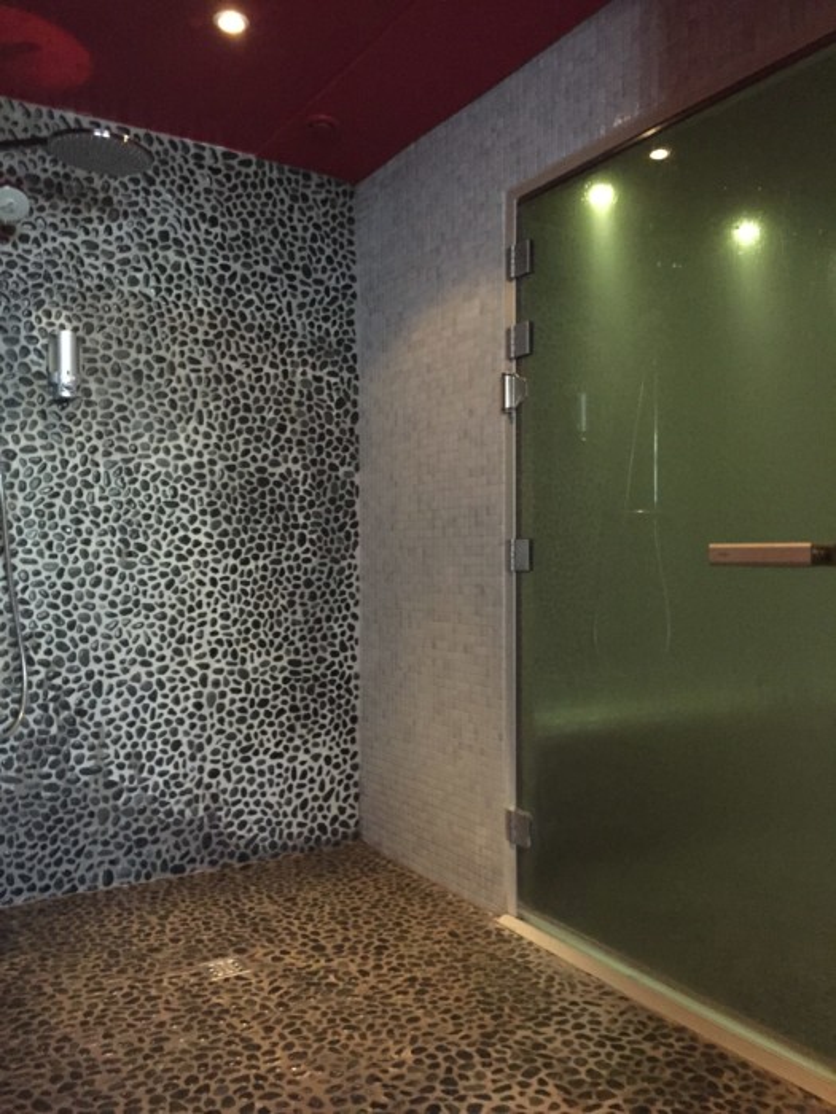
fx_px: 934
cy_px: 557
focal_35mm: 29
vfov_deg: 61.7
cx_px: 418
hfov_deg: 48.2
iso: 800
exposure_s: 1/17
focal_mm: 4.15
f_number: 2.2
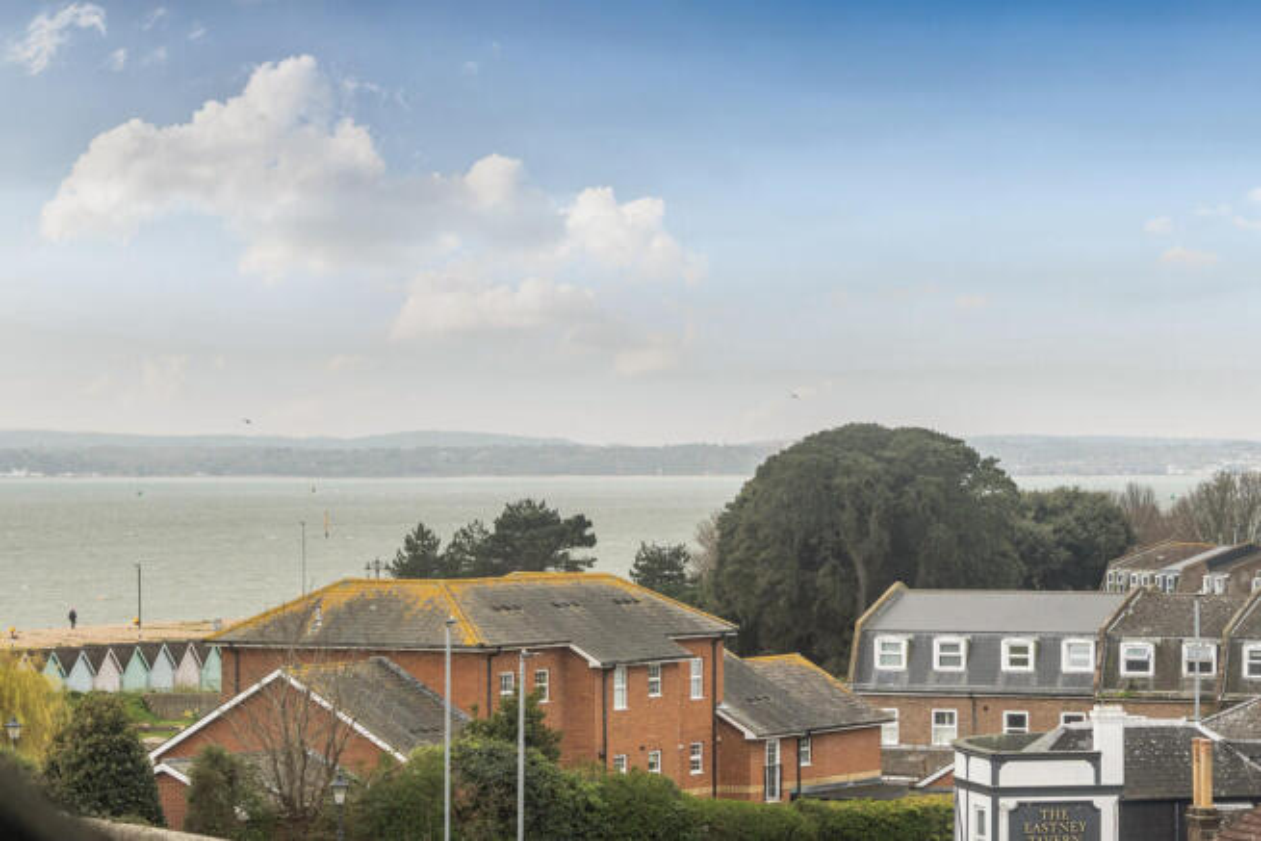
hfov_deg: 15.4
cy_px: 420
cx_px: 630
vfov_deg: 10.3
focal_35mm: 133
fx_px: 4659
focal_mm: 89
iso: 400
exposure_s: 1/200
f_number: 8
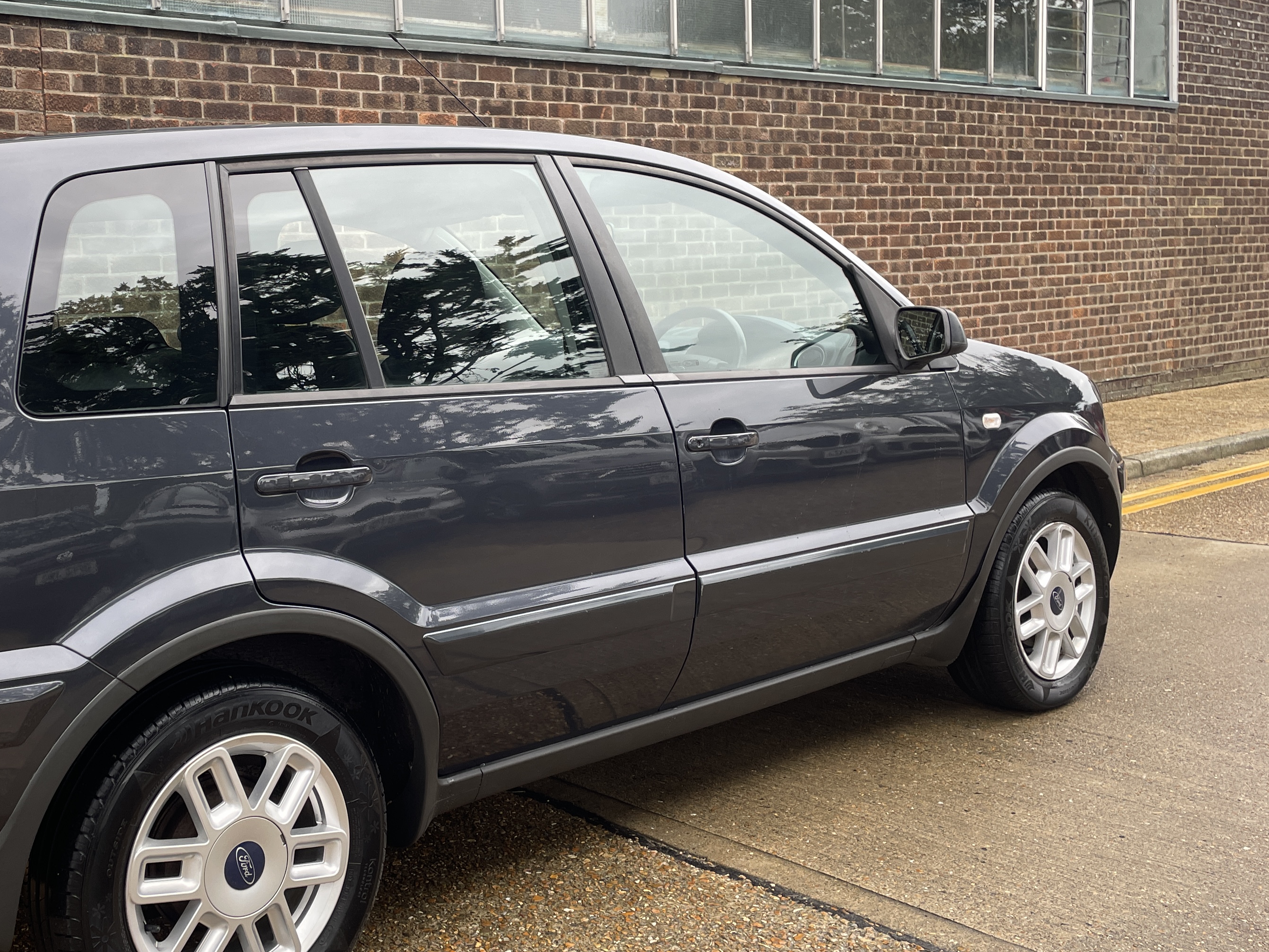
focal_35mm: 39
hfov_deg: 47.0
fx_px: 1430
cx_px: 408
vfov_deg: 36.8
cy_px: 435
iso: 32
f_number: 1.6
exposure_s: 1/145
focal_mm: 4.2
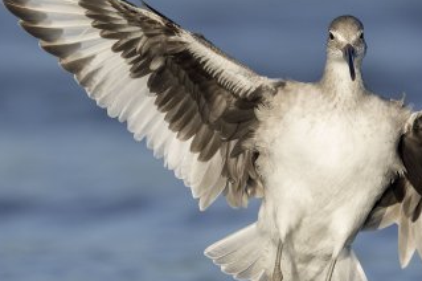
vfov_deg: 0.7
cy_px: 115
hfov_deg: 1.0
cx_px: 396
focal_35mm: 2008
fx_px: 23514
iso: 1000
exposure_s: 1/3200
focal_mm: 800
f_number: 8
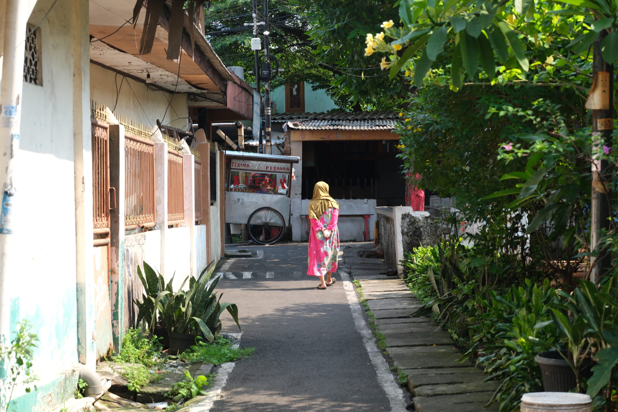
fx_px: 1305
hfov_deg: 26.7
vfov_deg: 17.9
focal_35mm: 76
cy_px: 203
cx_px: 309
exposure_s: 1/240
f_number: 5.6
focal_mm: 50
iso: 640
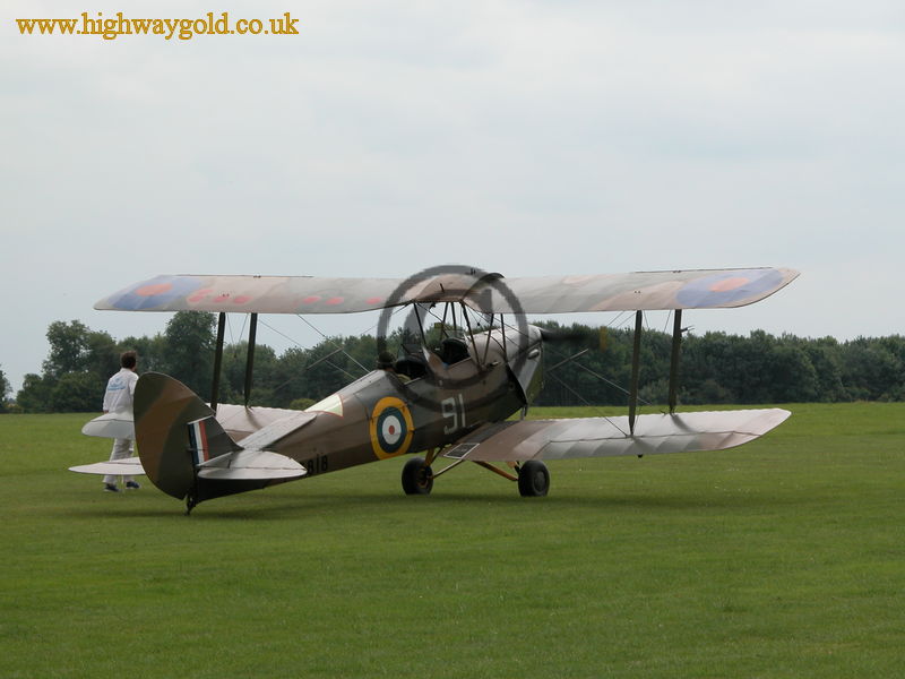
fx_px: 3556
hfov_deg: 14.5
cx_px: 452
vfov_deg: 10.9
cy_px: 340
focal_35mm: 136
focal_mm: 34.7
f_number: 6.1
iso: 100
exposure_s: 1/406
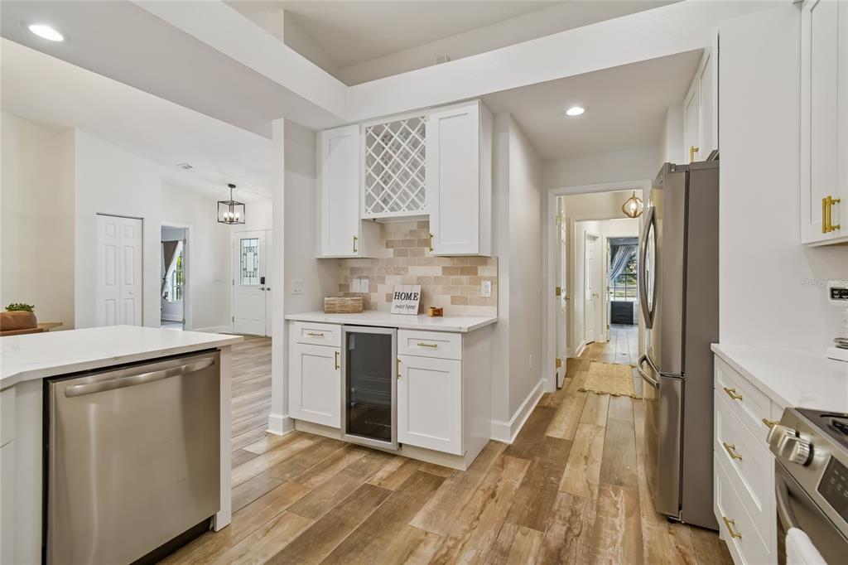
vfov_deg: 77.3
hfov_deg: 100.4
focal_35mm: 15
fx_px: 353
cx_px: 424
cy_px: 282
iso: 100
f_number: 7.1
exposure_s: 1/4
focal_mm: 10
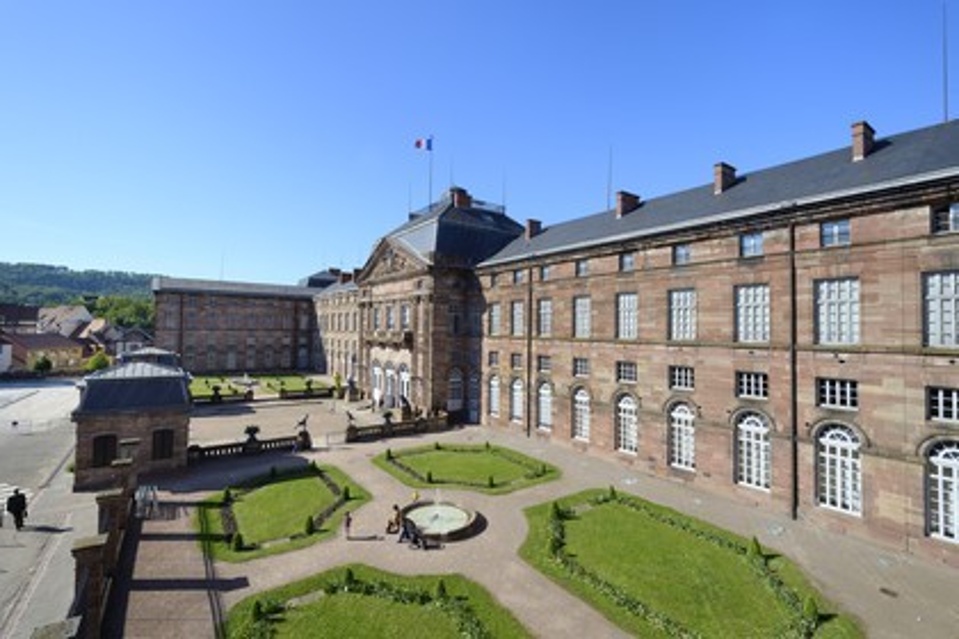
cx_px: 480
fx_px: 426
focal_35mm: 16
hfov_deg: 96.7
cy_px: 320
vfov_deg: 73.7
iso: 200
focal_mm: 16
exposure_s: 1/320
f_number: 11
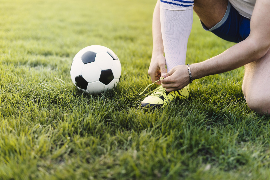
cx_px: 135
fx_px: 375
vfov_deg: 27.0
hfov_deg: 39.6
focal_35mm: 50
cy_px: 90
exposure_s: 1/640
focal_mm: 50
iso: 200
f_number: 2
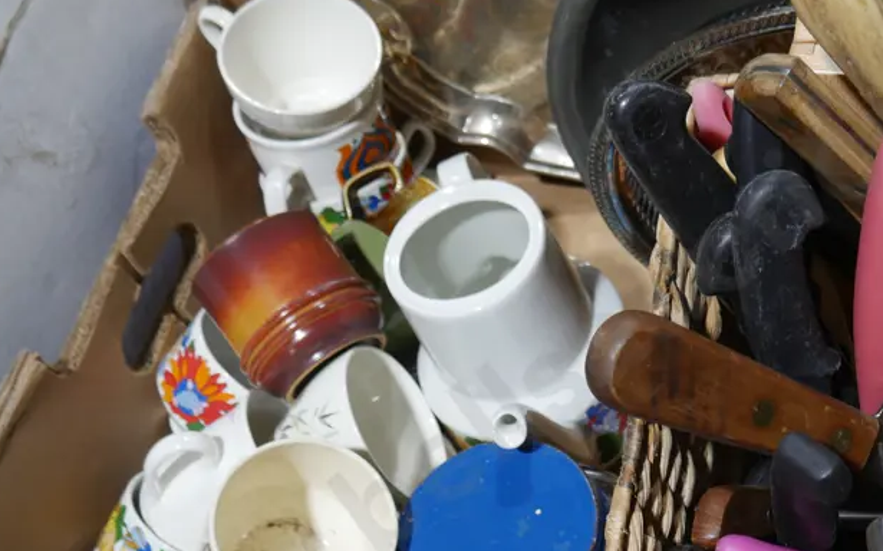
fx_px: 1275
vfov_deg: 24.4
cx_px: 676
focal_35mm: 53
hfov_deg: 37.1
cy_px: 293
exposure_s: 1/80
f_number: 3.6
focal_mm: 15
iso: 200
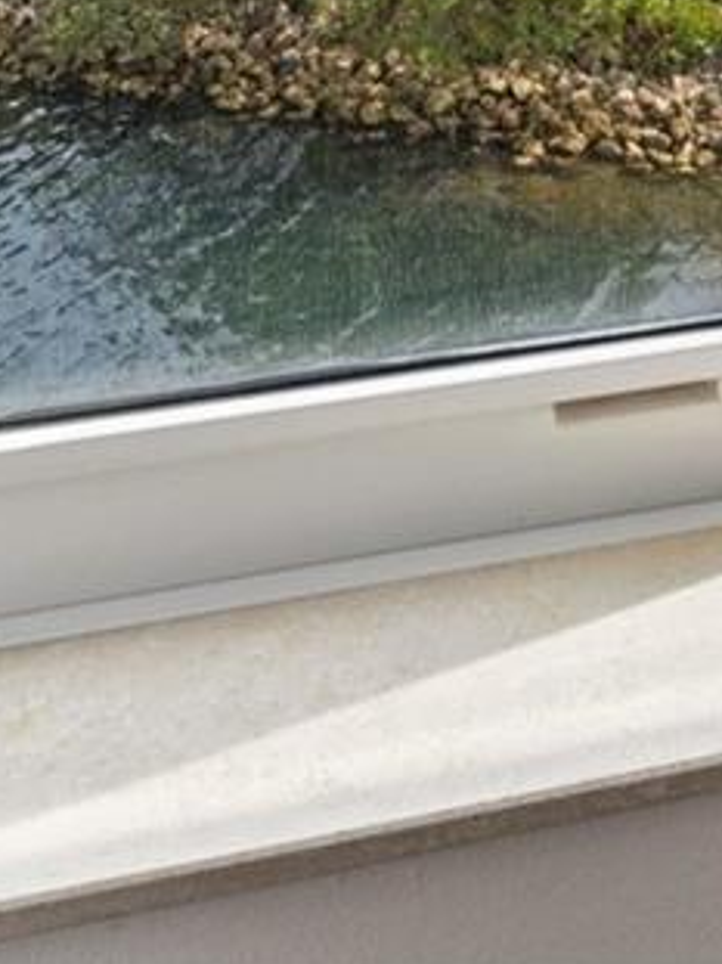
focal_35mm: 79
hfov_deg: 17.9
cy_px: -674
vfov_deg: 19.6
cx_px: 824
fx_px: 2198
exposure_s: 1/80
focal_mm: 16
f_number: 8
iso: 200
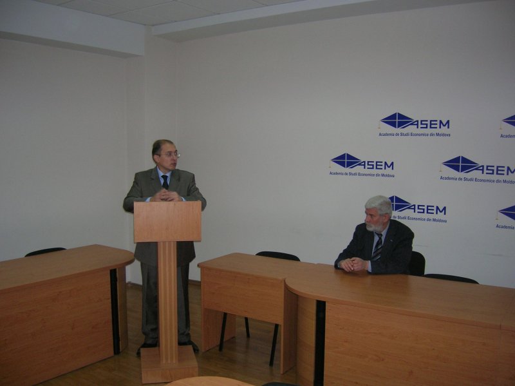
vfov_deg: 41.8
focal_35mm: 34
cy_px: 193
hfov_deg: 54.0
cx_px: 258
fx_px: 506
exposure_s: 1/60.1
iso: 102
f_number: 2.9
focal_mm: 5.7
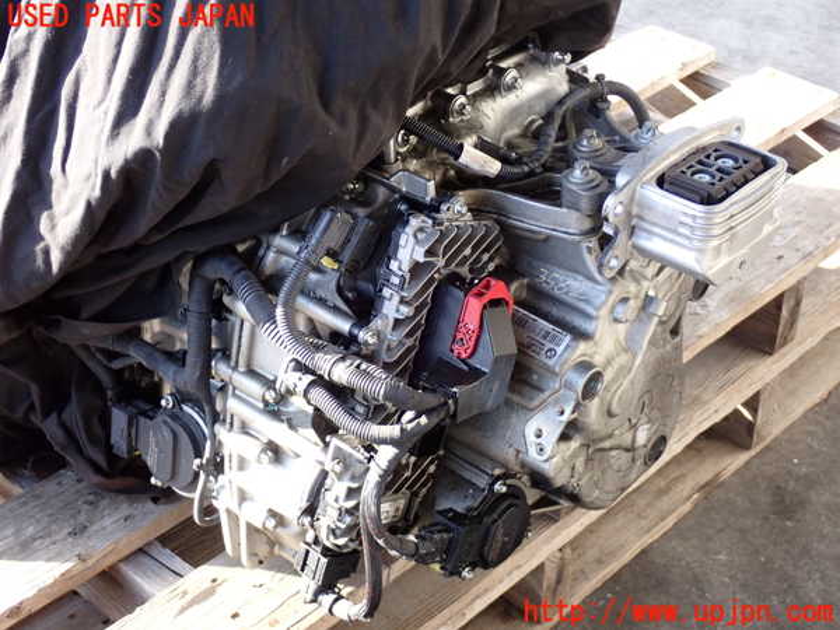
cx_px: 420
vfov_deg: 23.7
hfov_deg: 31.2
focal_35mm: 62
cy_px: 315
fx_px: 1505
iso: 400
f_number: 3.6
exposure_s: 1/125
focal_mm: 11.09
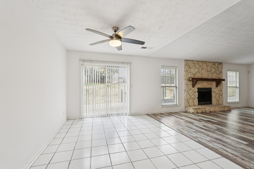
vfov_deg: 73.7
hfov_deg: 96.7
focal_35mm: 16
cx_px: 127
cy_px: 84
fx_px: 113
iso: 800
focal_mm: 16
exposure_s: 1/100
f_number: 8
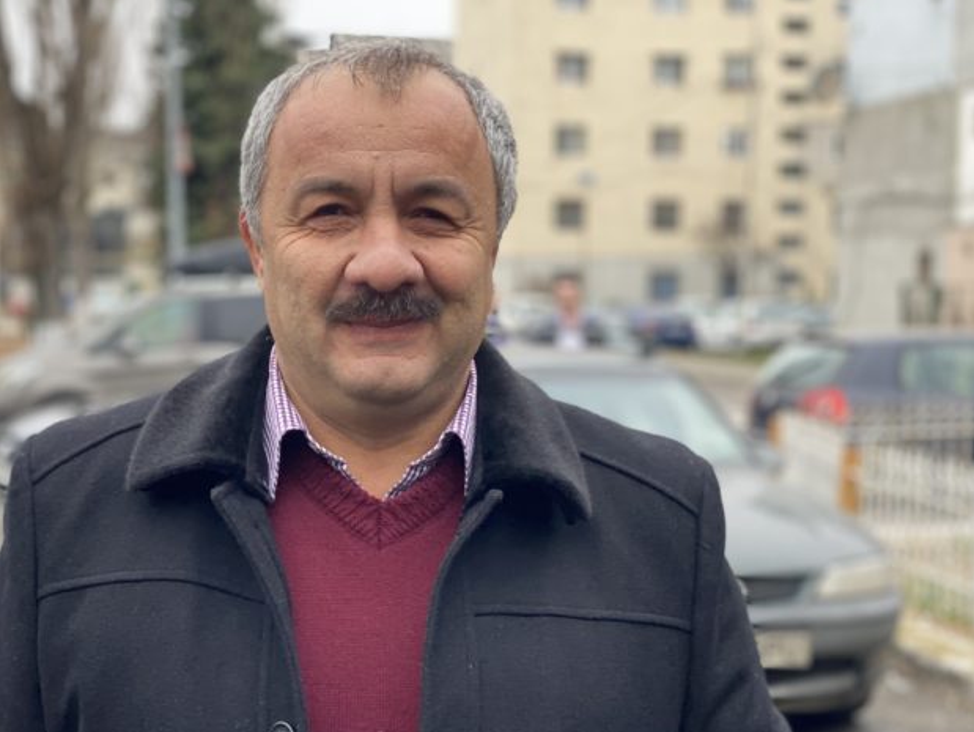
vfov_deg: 23.3
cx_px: 387
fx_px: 1774
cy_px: 431
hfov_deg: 30.6
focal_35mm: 63
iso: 50
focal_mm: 6
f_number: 2
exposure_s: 1/122
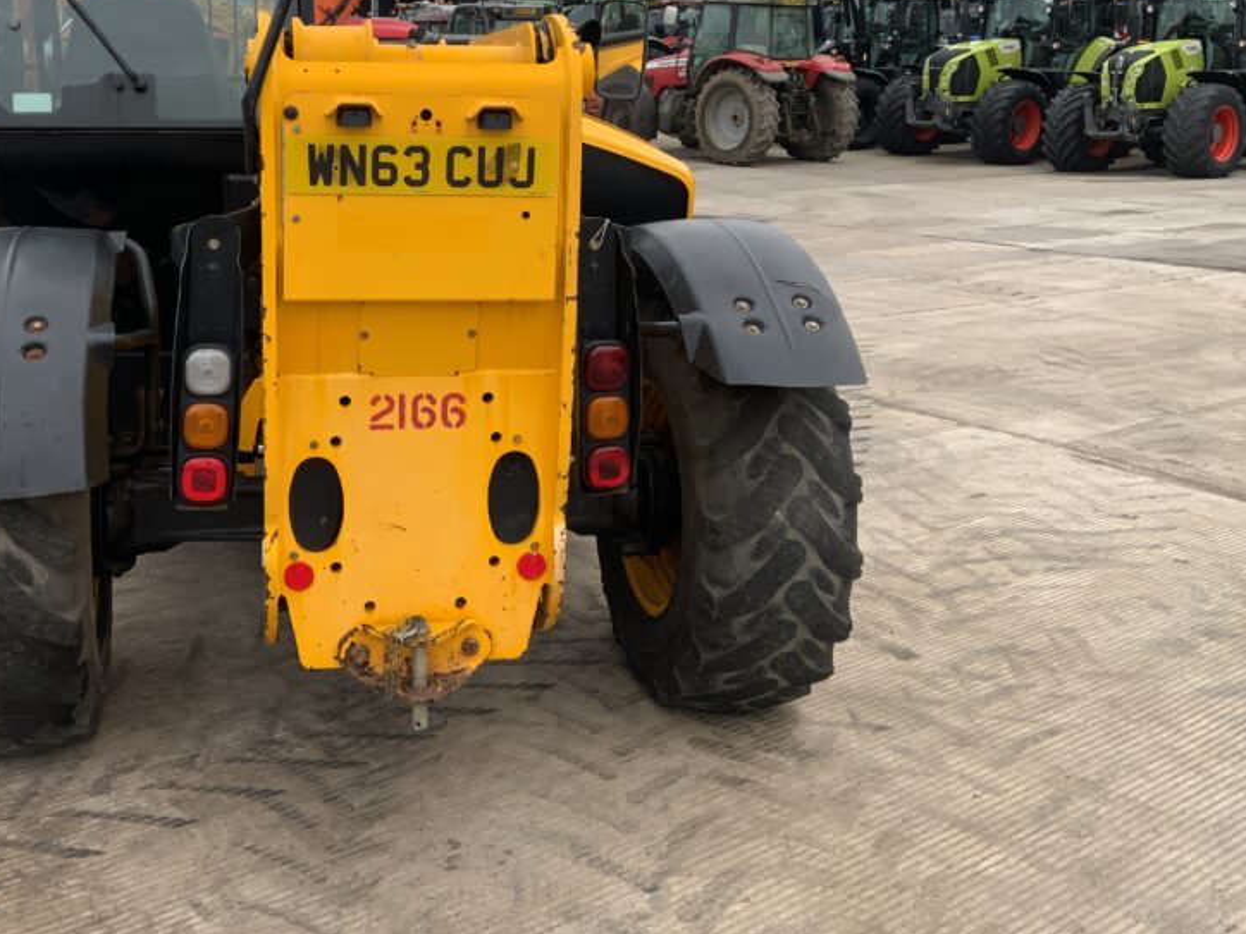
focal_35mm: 41
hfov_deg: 45.4
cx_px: 475
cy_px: 280
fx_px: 1476
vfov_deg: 34.7
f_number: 1.8
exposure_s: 1/391
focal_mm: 3
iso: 16
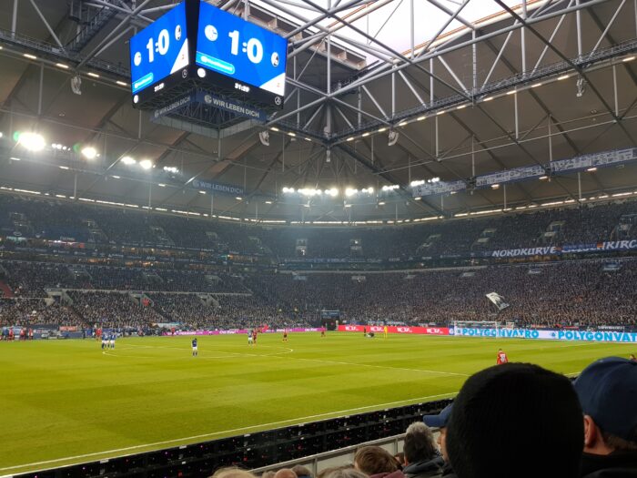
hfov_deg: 67.3
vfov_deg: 53.1
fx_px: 478
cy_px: 239
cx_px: 318
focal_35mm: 26
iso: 64
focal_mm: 4.2
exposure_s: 1/100
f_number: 1.7
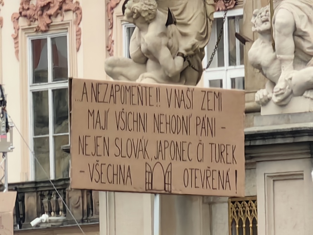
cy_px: 118
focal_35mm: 624
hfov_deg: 3.2
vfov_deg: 2.4
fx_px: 5640
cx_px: 156
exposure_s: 1/43.2
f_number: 3.5
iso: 320
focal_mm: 16.85
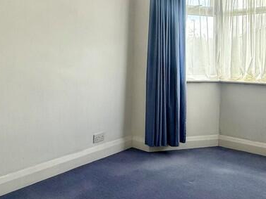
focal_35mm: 38
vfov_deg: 37.1
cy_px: 56
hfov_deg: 48.8
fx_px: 292
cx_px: 154
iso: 64
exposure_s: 1/136
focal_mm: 2.22
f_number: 2.2
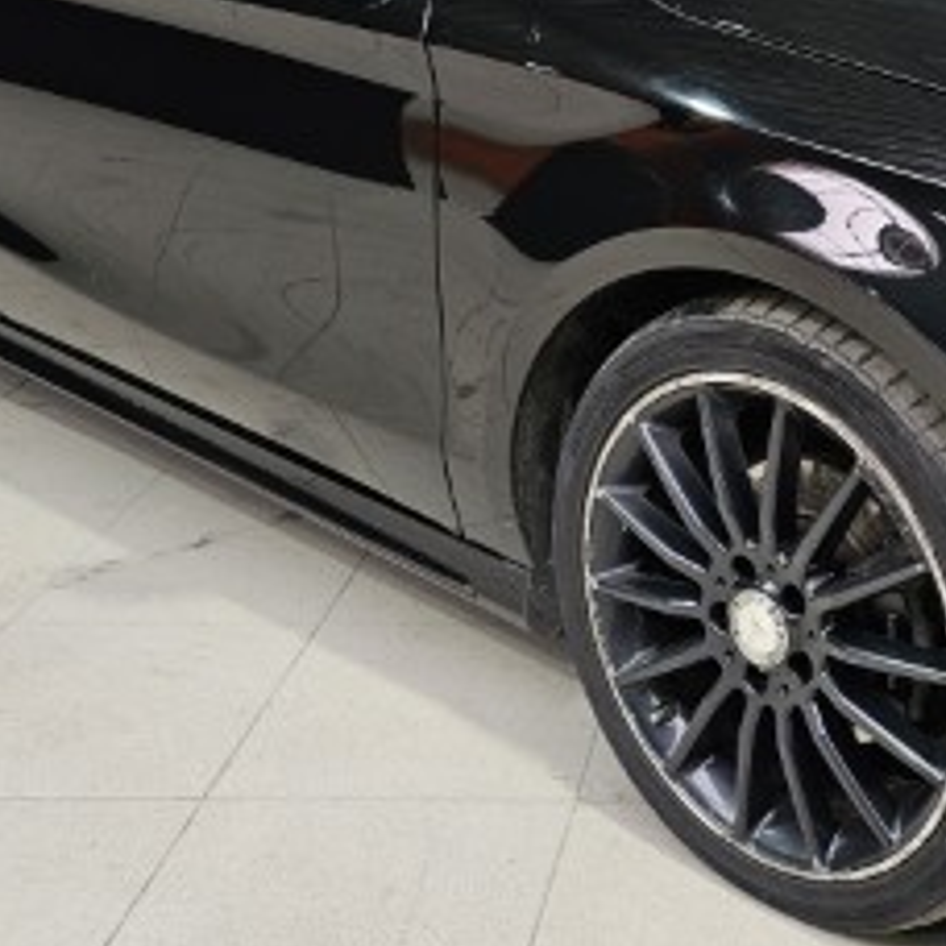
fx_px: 1762
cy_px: 295
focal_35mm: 57
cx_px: 884
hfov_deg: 28.7
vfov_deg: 29.8
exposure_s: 1/180
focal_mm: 6.3
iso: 160
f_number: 1.7
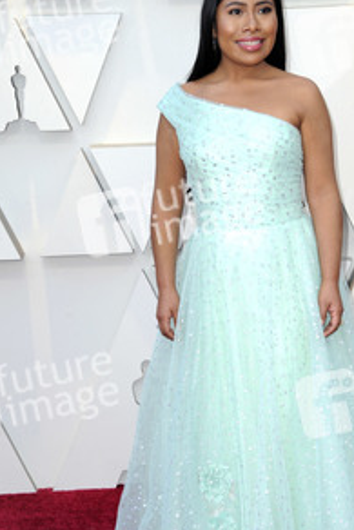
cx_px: 224
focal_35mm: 96
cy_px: 305
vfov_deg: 21.2
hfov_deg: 14.3
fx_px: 1414
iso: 800
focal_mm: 70
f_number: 8
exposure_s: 1/250
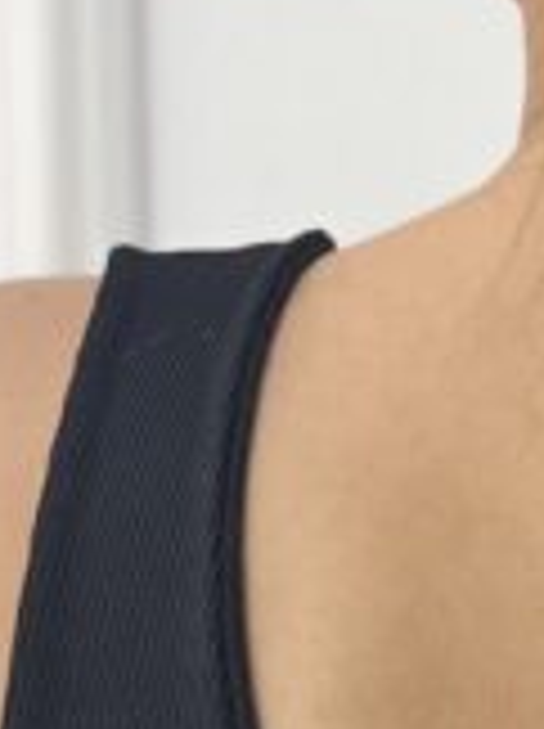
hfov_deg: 3.3
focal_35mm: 444
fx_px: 9328
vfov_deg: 4.5
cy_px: 619
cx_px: 724
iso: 160
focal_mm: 9
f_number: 2.8
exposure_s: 1/120
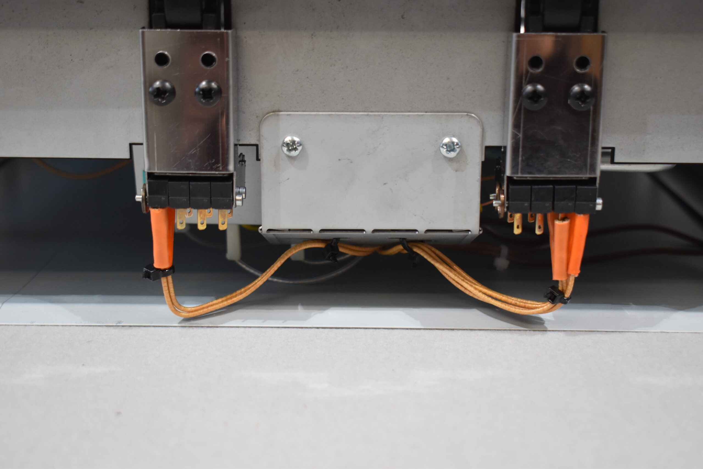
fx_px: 1172
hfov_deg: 33.4
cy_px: 234
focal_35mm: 60
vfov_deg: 22.6
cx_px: 352
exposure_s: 1/125
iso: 1000
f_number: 4.8
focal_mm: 40
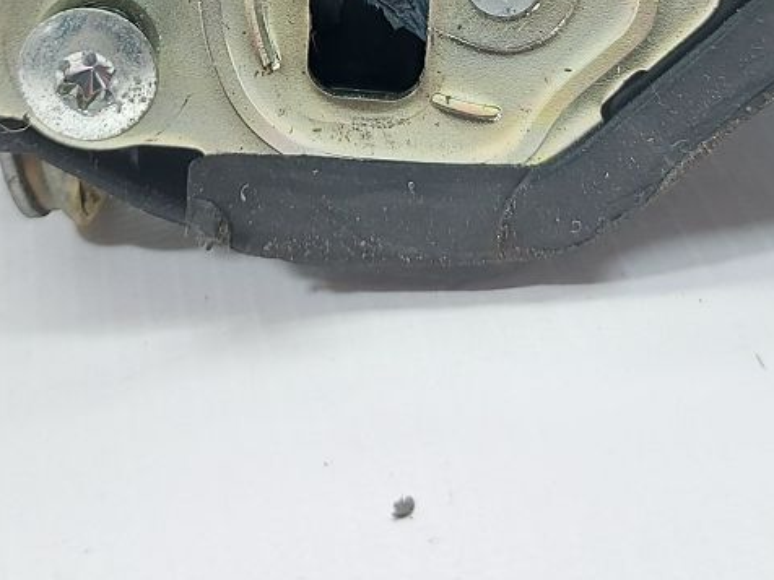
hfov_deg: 27.8
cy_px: -182
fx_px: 1565
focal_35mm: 70
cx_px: 357
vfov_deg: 19.3
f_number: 1.8
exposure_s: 1/50
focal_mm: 5.23
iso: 125
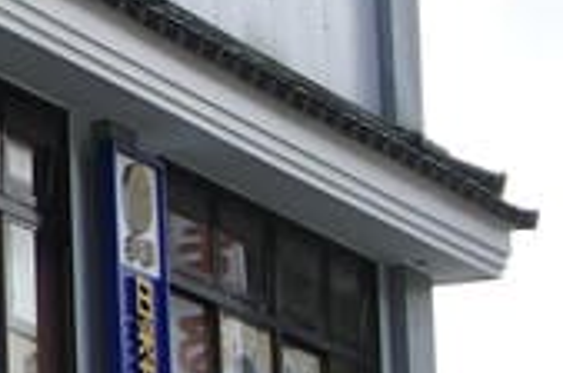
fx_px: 4667
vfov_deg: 4.6
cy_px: 378
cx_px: -1003
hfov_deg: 6.4
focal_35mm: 299
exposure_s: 1/500
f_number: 4
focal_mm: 28
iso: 200
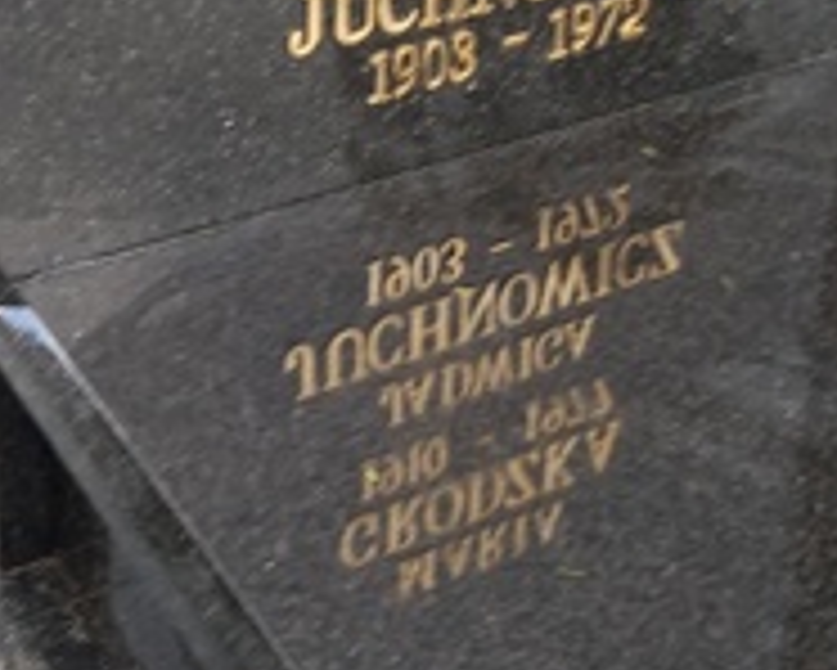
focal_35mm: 84
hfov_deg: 22.7
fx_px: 2082
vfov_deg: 17.9
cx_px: 495
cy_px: 9
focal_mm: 4.6
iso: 50
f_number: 2
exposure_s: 1/50
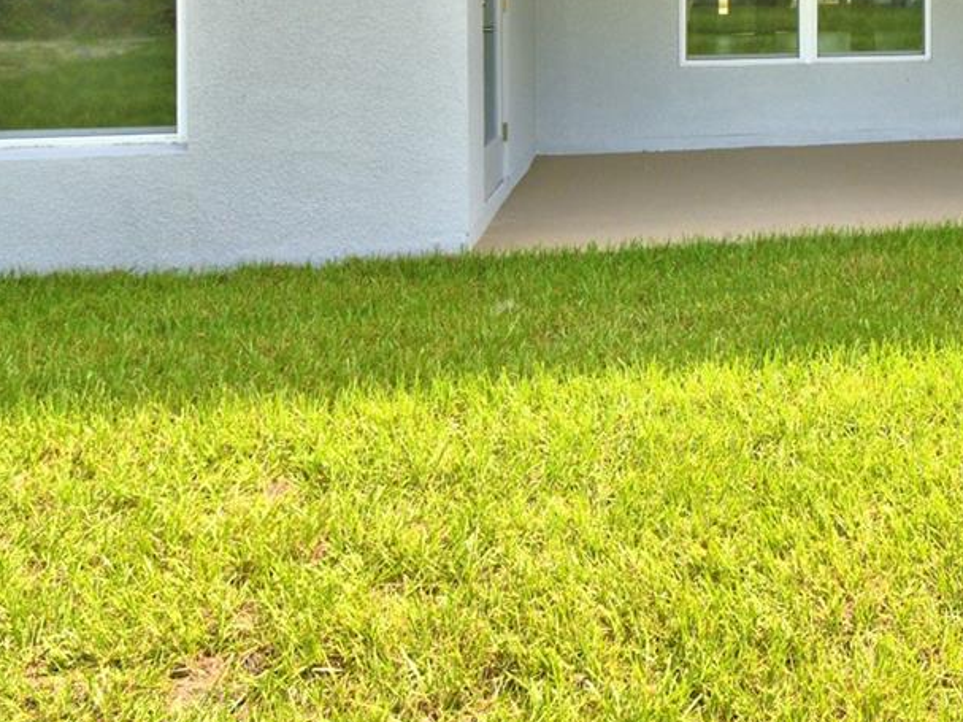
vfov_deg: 33.7
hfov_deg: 43.0
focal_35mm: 38
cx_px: 934
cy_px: -35
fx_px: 1057
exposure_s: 1/250
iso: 100
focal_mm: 10
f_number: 10
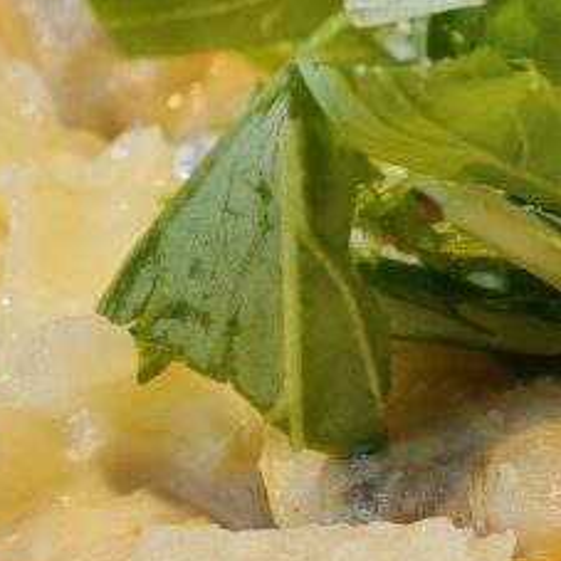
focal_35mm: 299
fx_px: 5482
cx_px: 447
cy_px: 274
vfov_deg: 5.9
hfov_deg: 5.9
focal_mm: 12.28
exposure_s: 1/120
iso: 640
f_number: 1.8
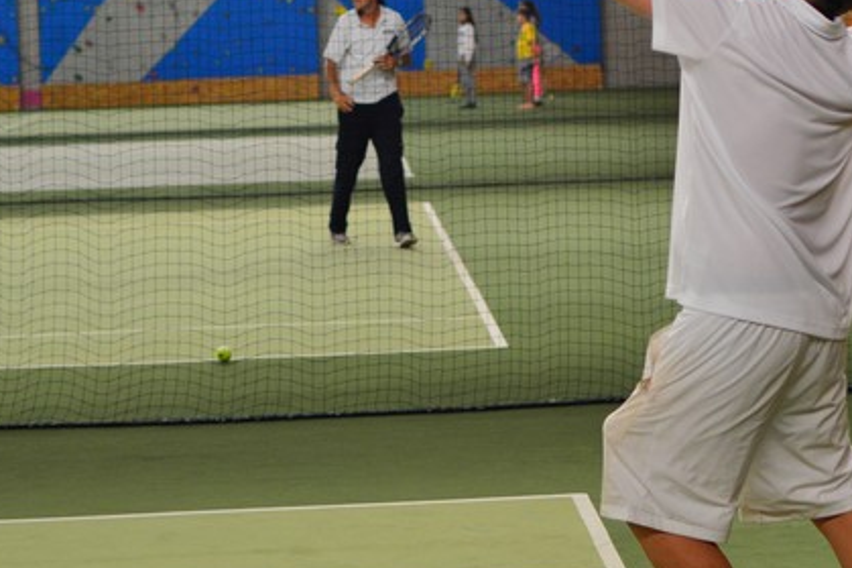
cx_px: 783
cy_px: 48
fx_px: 3033
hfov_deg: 15.8
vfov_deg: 10.6
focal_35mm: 128
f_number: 1.8
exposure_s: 1/250
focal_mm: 35
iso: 220
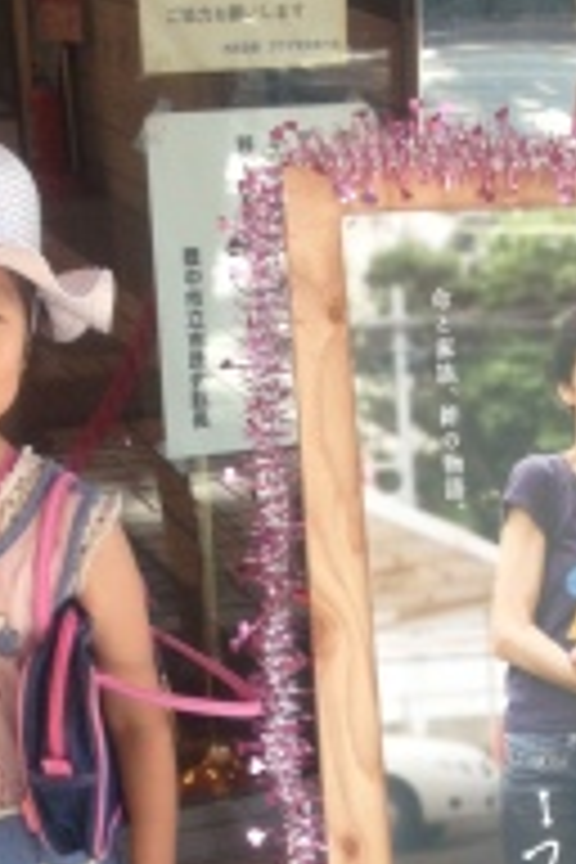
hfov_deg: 14.3
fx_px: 2280
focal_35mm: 95
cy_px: 796
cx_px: 443
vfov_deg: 21.0
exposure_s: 1/120
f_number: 2.4
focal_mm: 4.28
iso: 64
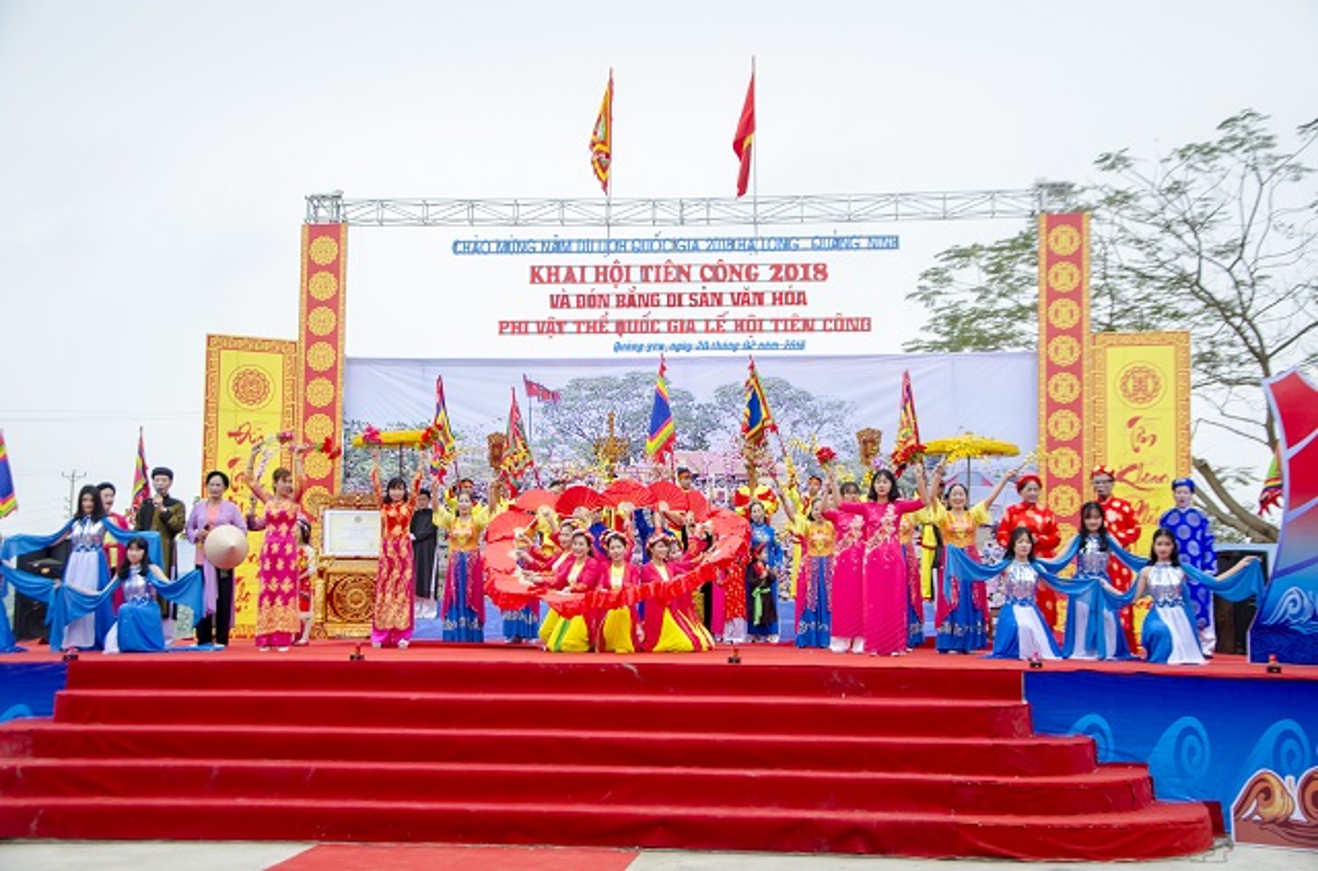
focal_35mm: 45
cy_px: 436
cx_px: 659
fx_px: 1643
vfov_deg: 29.7
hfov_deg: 43.7
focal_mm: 30
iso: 100
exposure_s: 1/100
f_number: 4.2
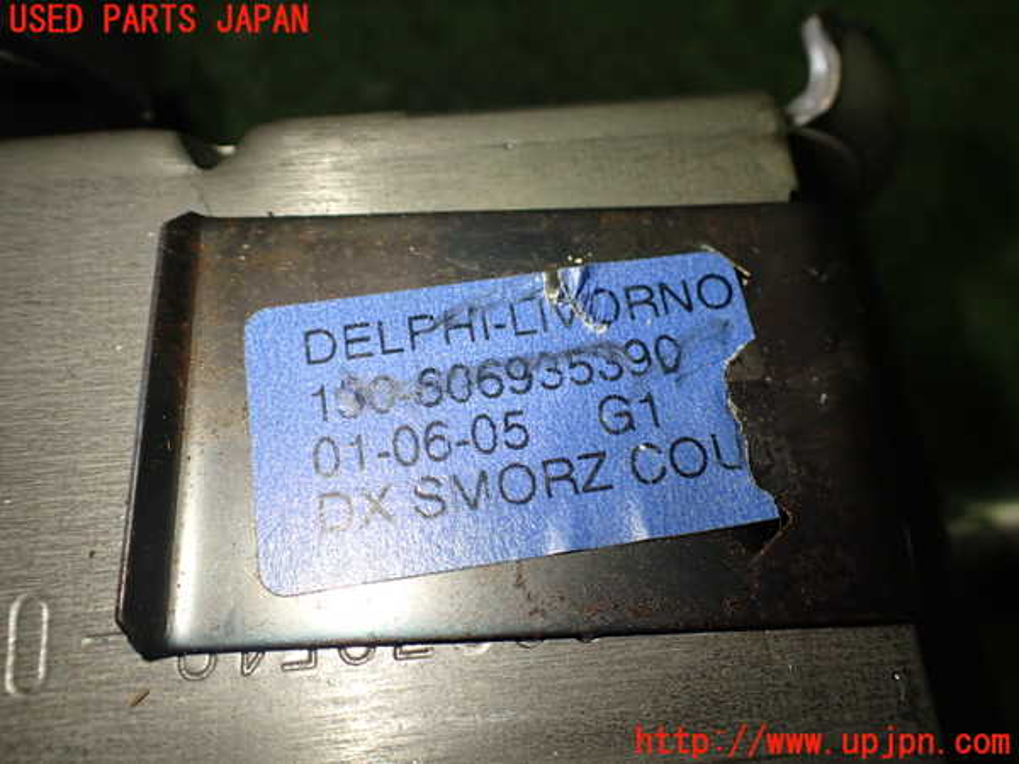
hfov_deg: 60.0
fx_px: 883
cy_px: 382
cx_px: 510
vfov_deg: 46.8
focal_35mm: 30
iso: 250
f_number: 2.3
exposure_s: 1/125
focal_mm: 5.4
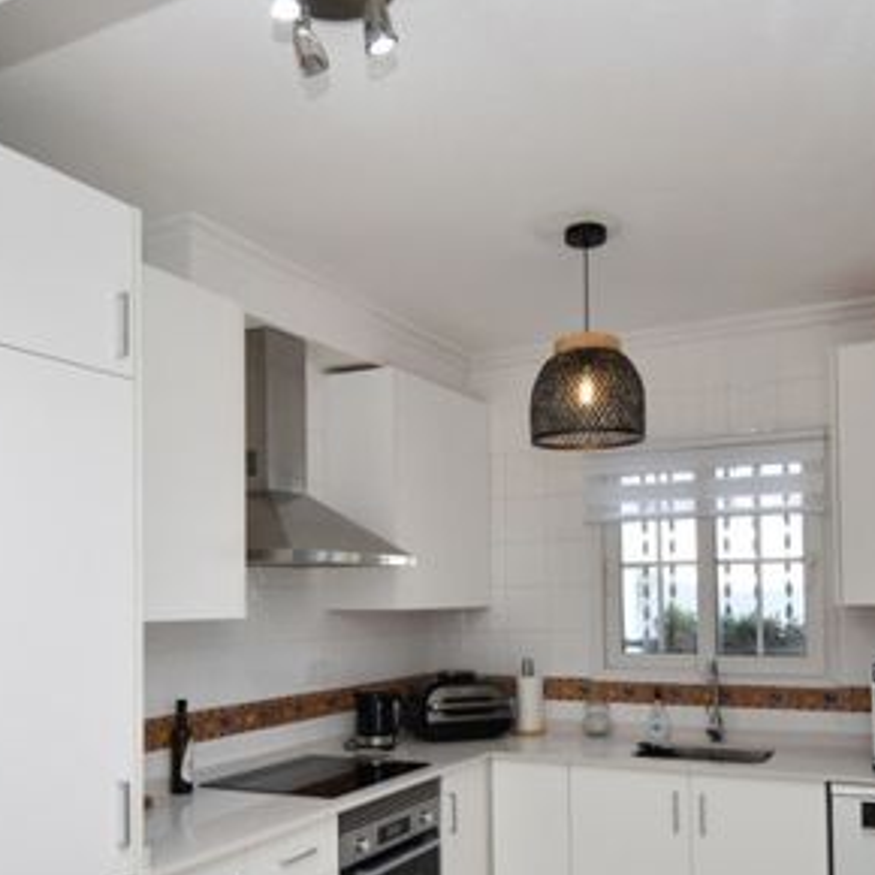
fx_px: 887
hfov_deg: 52.4
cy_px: 582
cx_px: 487
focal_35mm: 31
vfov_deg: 51.6
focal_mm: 10
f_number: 4.5
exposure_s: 1/250
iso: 450
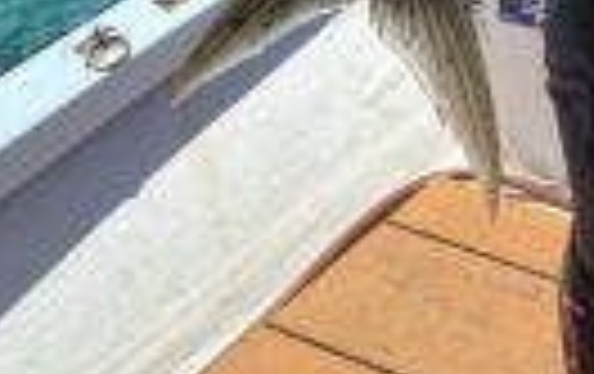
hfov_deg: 32.0
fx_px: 908
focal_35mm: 56
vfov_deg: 16.1
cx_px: 655
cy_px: -437
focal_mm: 2.22
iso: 64
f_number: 2.2
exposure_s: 1/1534
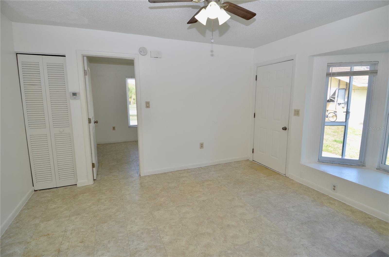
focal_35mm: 18
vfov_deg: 67.1
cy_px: 128
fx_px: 194
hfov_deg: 90.1
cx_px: 194
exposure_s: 1/100
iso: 200
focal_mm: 12
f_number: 5.6
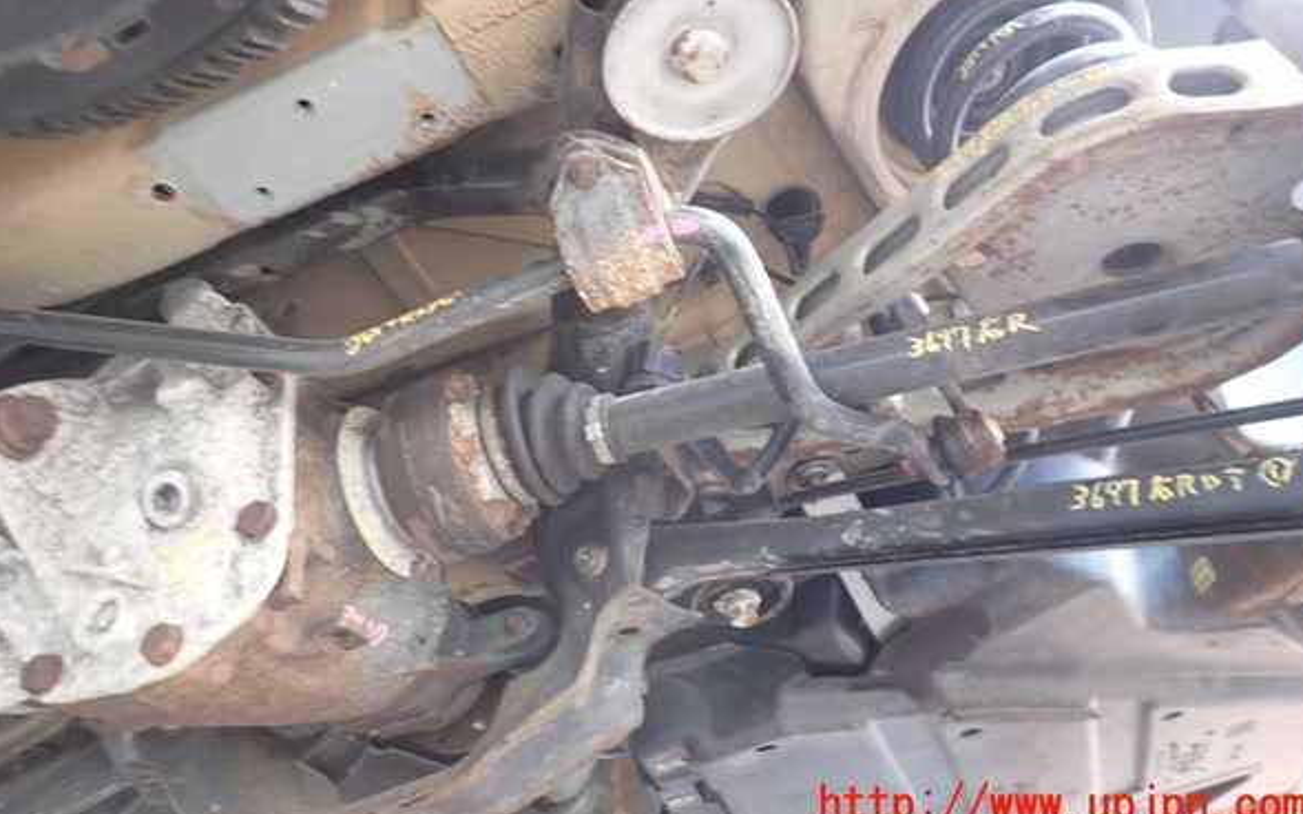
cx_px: 655
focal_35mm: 27
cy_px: 336
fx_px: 959
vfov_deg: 45.8
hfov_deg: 68.4
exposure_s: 1/30
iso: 200
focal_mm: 4.5
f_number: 2
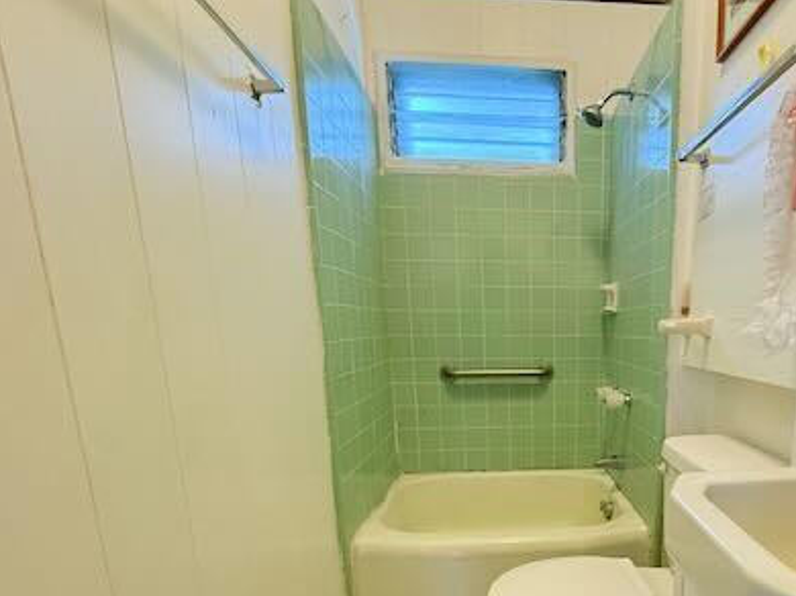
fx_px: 529
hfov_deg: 71.1
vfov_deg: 56.3
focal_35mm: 23
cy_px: 437
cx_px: 551
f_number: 2.2
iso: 250
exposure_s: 1/60
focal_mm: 2.22
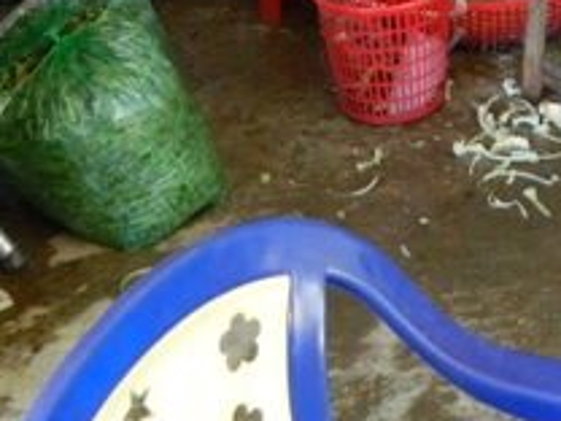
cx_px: 539
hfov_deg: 24.4
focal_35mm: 77
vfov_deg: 17.6
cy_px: -162
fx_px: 1248
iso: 400
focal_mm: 4.5
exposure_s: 1/100
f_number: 3.1
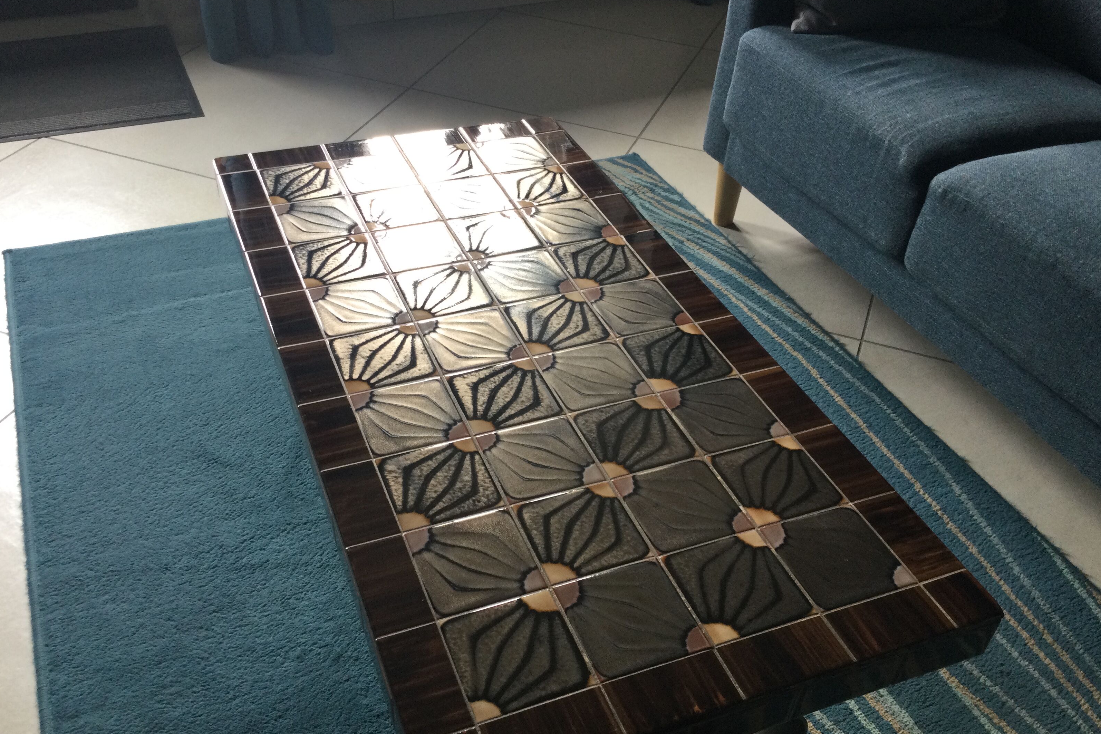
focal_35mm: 33
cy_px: 396
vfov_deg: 39.9
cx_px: 545
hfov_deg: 57.2
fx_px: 1009
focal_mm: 3.3
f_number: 2.4
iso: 64
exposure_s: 1/33
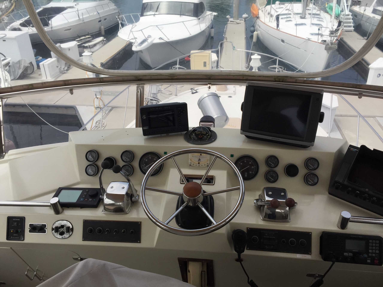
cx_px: 192
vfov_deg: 48.2
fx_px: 321
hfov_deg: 61.7
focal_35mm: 29
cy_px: 144
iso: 32
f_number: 2.2
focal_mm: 4.15
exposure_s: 1/2639
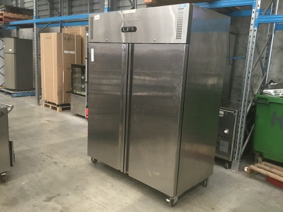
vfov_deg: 45.4
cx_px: 142
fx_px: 253
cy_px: 106
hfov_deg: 58.4
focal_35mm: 31
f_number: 2.4
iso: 50
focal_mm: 3.3
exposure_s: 1/33
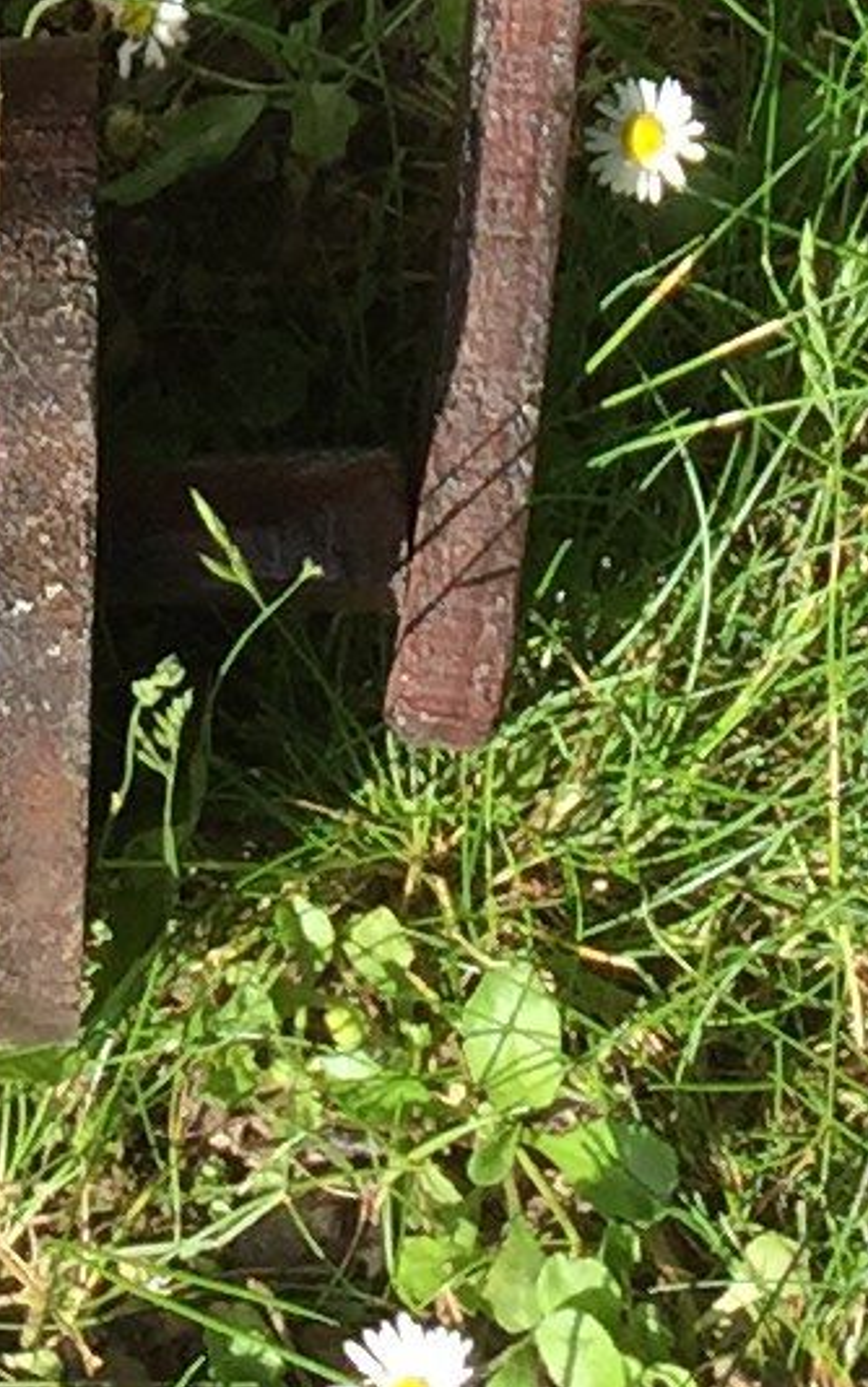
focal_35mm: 188
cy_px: -1603
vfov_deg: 10.1
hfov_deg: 7.0
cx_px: 242
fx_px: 7112
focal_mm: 4.15
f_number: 2.2
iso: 32
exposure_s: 1/694
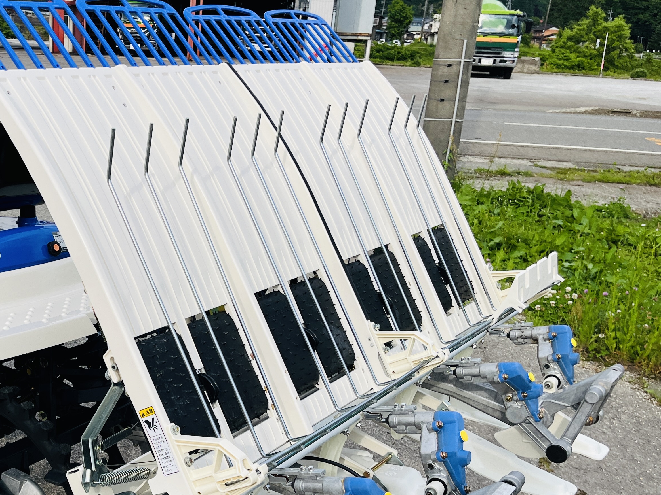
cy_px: 349
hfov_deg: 40.3
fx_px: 859
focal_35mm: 45
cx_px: 130
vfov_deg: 31.8
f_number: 1.6
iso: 50
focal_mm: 5.1
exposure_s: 1/2571
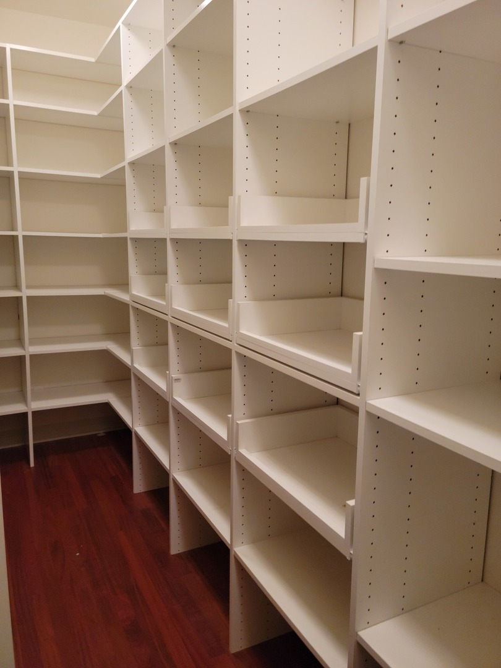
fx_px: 540
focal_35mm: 28
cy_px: 334
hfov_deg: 49.7
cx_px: 250
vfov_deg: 63.4
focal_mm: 5.9
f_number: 2
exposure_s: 1/40
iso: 200
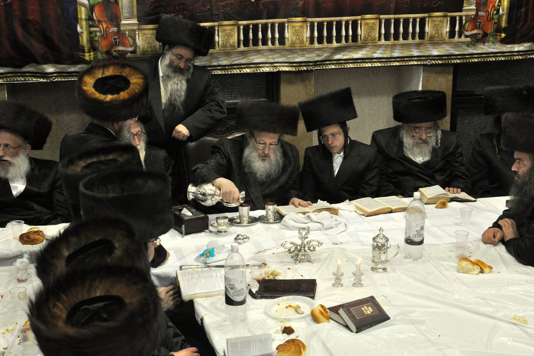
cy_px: 178
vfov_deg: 21.2
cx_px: 267
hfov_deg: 31.4
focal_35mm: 64
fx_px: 949
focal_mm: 42
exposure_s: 1/100
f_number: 5
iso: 1000
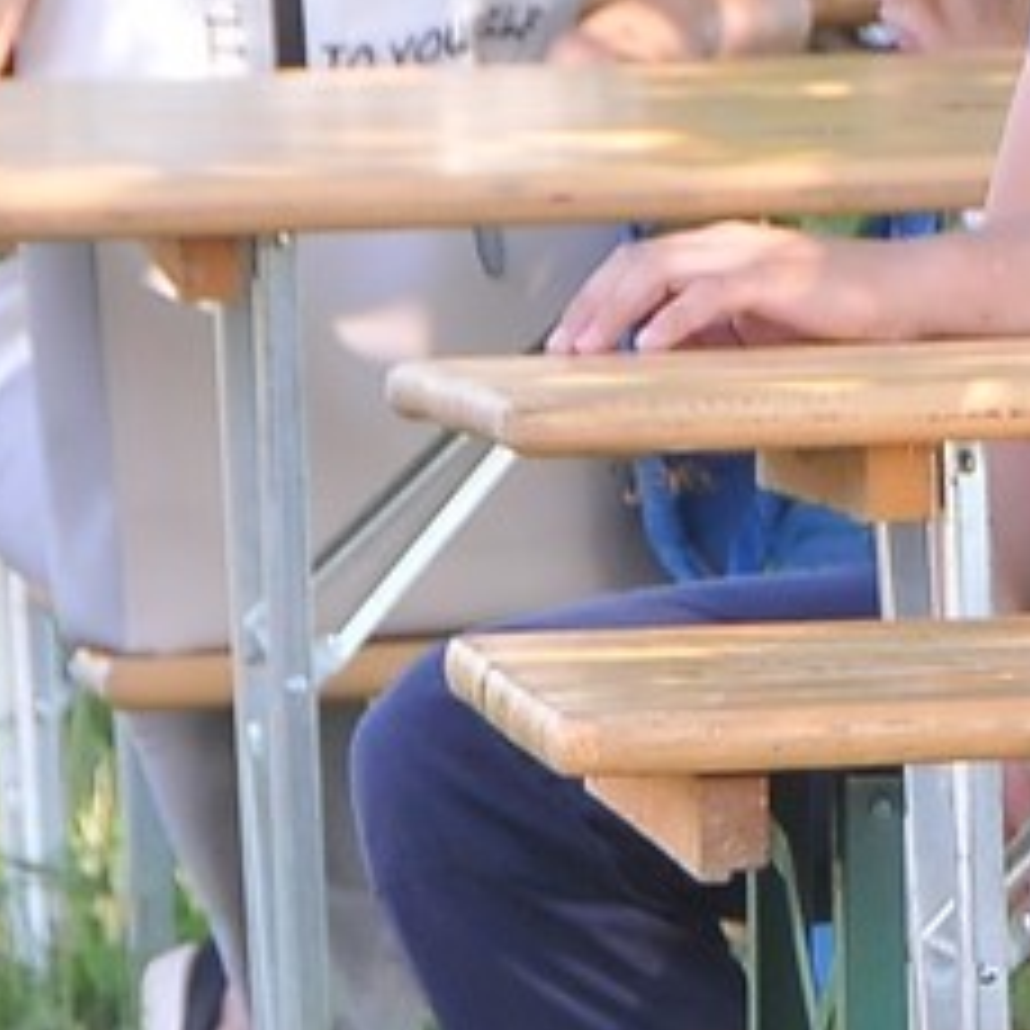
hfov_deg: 1.5
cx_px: 1552
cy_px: 189
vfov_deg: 1.5
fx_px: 38411
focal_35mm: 1141
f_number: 7.1
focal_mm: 200
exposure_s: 1/200
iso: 1000
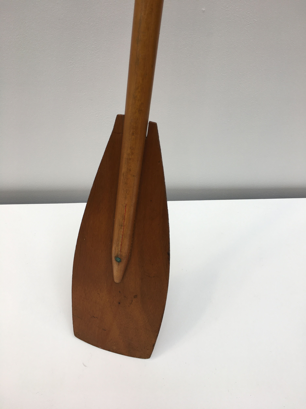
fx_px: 342
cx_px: 153
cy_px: 204
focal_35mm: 29
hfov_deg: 48.2
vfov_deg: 61.7
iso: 25
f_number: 2.2
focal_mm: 4.15
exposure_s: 1/106
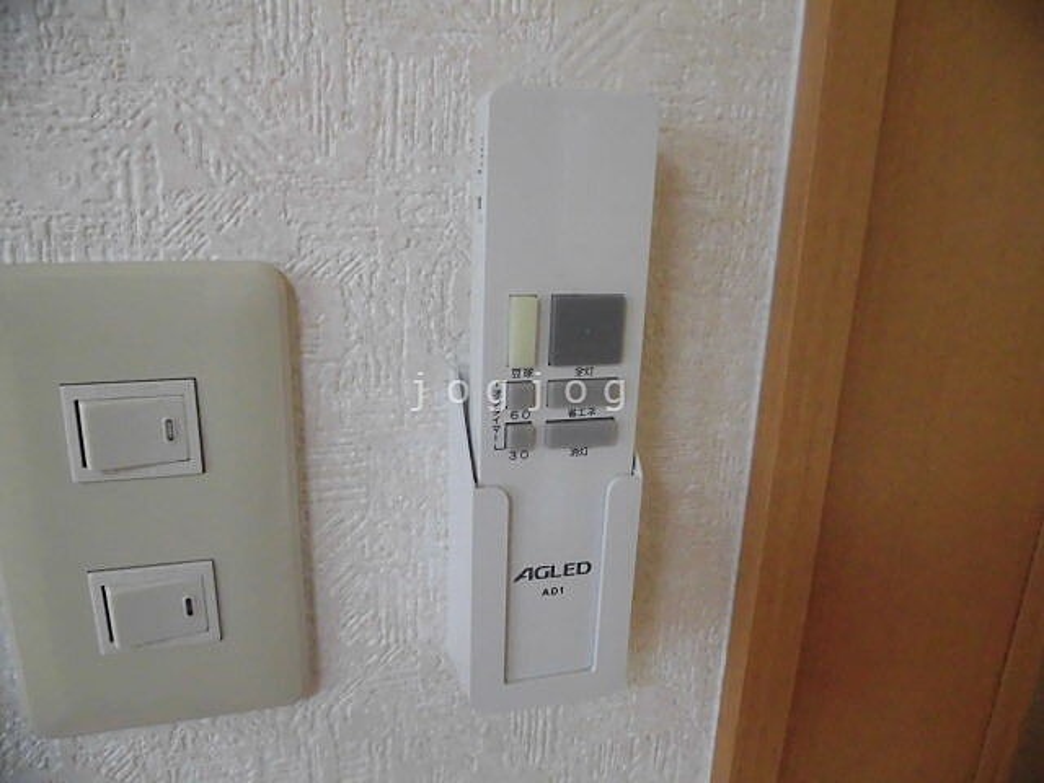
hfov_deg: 71.6
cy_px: 392
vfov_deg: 56.8
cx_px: 522
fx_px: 724
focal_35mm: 24
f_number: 3.1
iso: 800
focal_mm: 4.3
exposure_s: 1/160
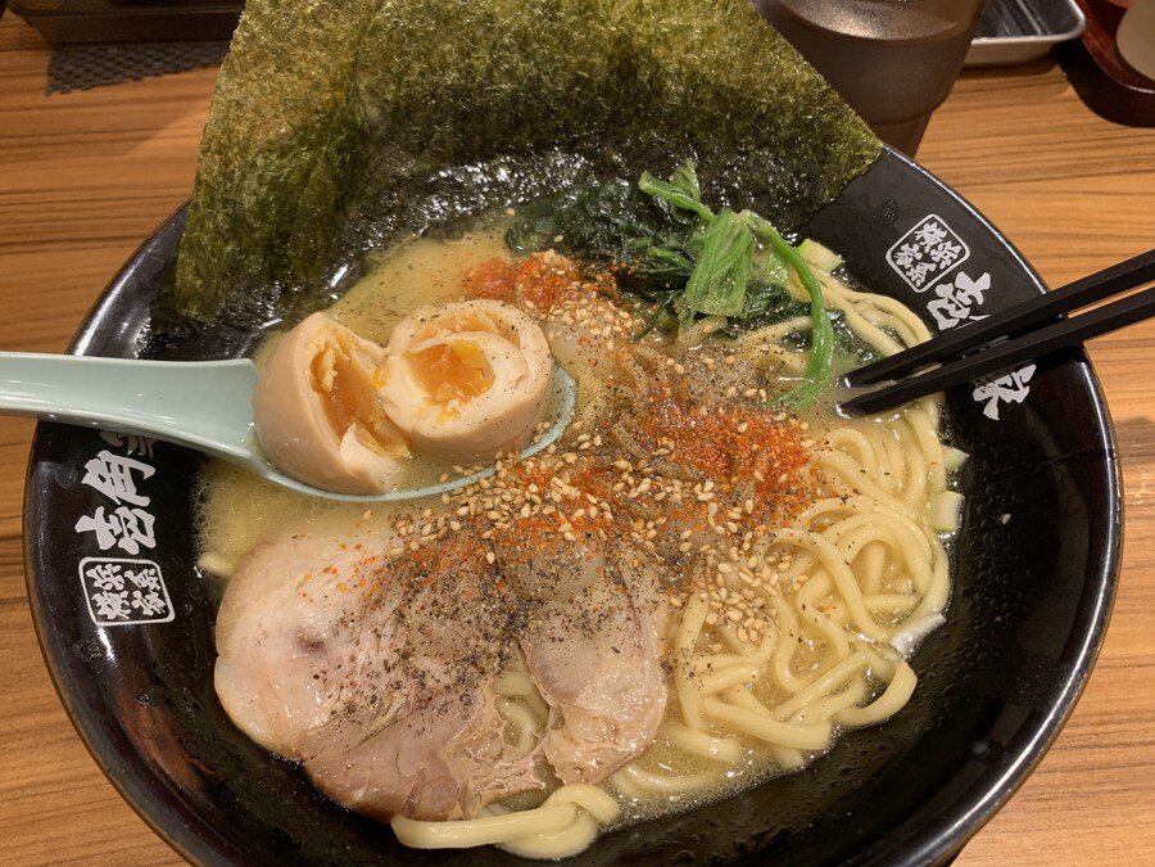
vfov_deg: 53.1
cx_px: 578
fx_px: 868
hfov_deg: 67.3
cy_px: 434
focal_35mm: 26
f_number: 1.8
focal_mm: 4.25
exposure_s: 1/50
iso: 64
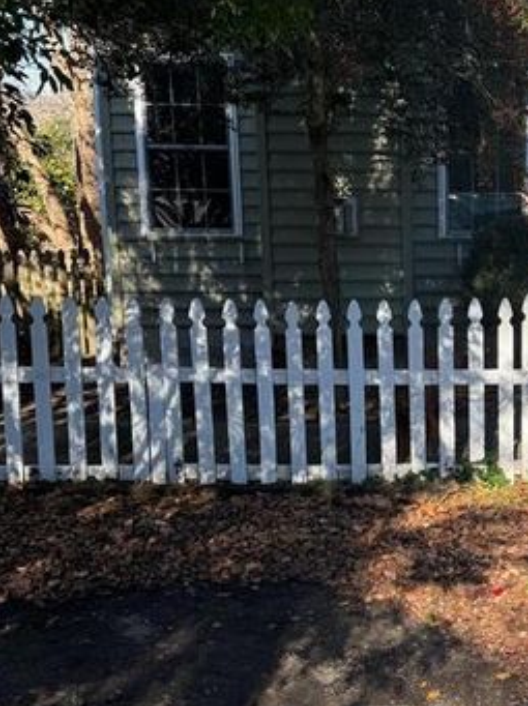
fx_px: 958
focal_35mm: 47
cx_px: 514
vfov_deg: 40.5
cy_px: 343
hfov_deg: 29.1
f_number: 1.78
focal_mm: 6.76
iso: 80
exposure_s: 1/1901
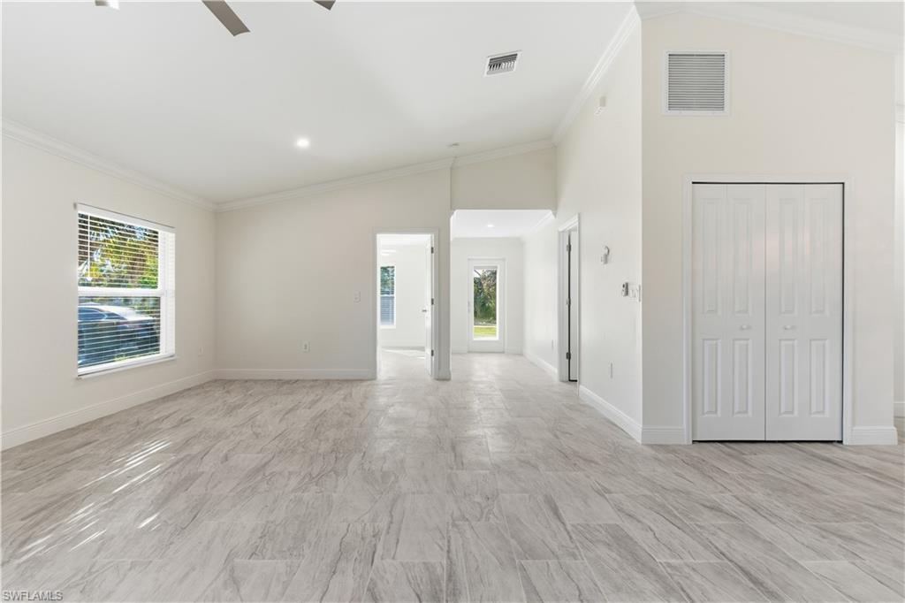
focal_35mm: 16
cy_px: 302
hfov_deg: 96.8
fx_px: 402
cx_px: 452
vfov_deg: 73.7
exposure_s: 1/80
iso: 200
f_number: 8
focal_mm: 16
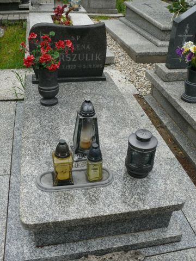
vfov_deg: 52.6
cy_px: 130
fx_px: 264
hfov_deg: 40.7
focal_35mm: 35
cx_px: 98
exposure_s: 1/160
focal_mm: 7.4
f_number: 4
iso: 100
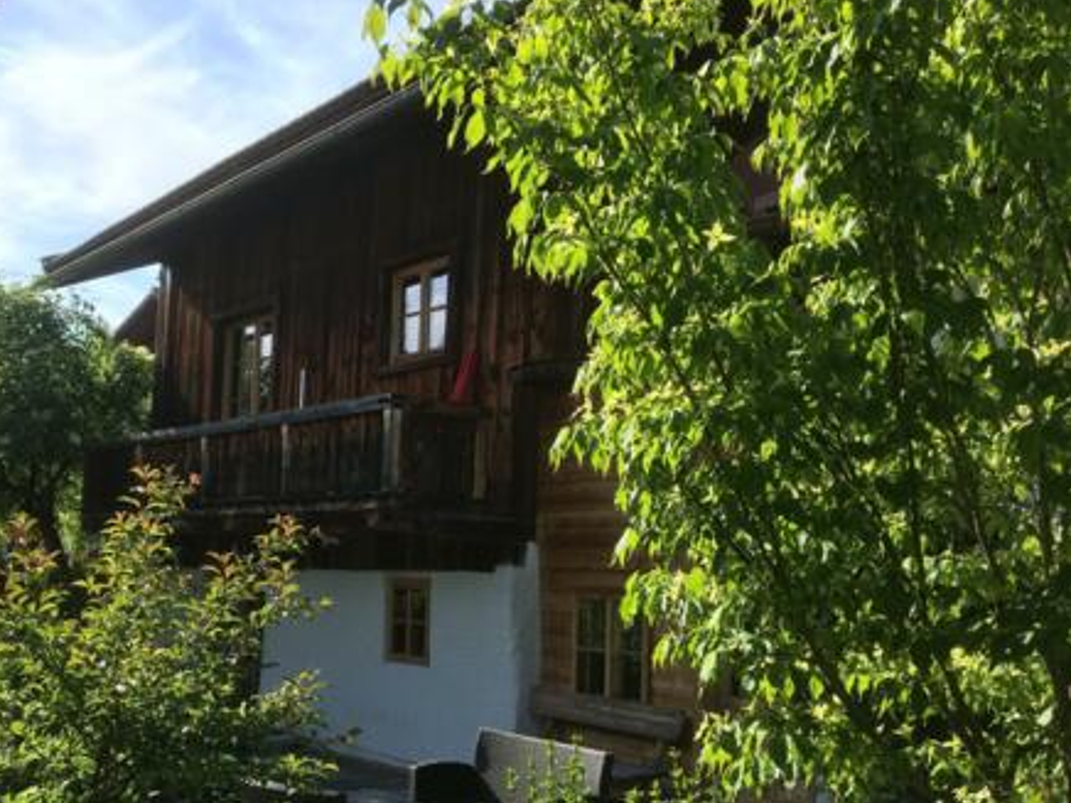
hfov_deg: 47.1
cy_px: 501
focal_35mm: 39
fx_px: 1207
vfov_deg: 36.6
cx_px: 352
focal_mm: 4.15
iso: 25
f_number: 2.2
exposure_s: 1/845
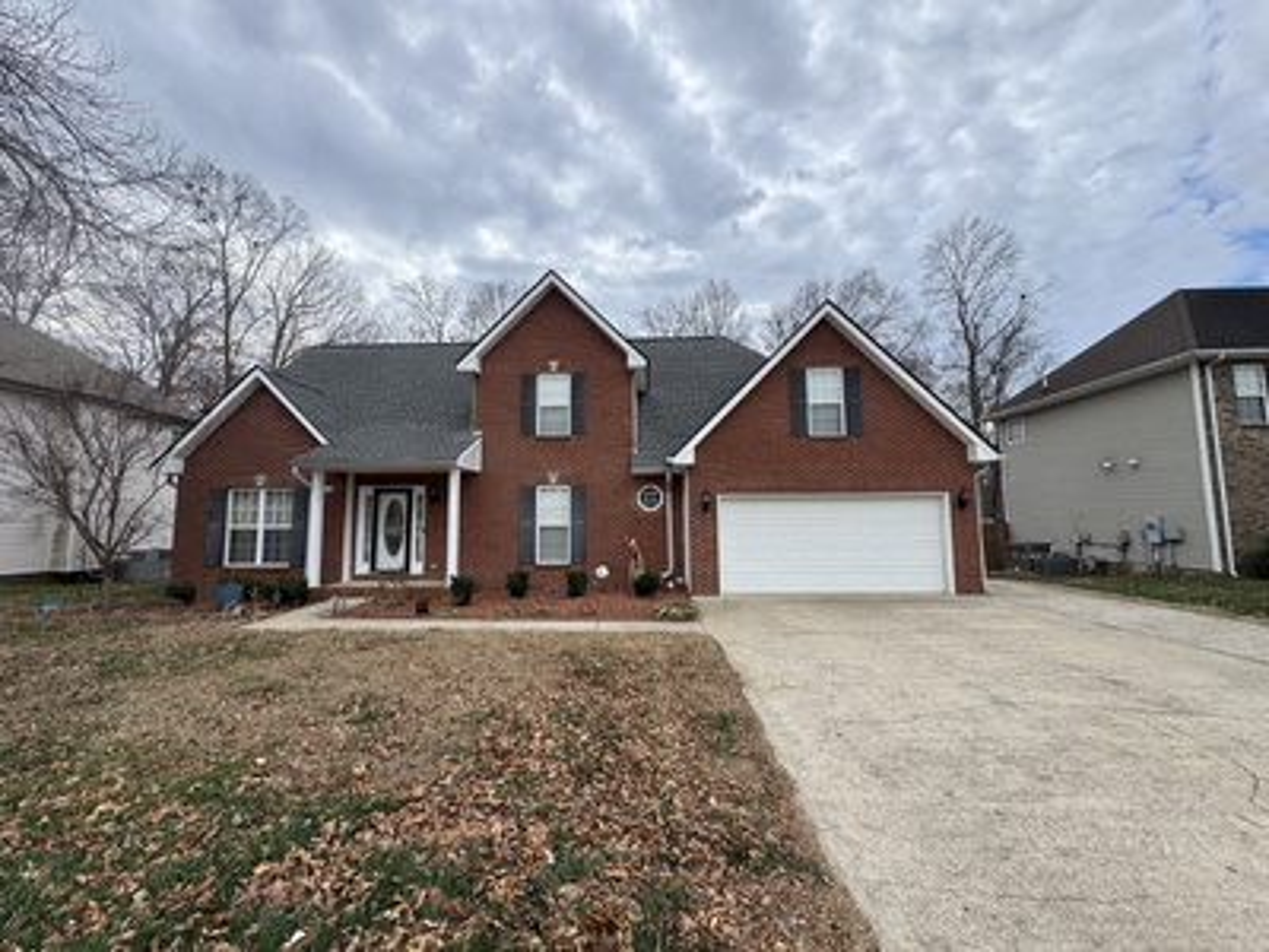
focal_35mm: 14
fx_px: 513
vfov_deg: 85.7
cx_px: 634
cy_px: 476
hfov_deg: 102.1
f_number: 2.2
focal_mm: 2.22
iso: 40
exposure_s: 1/394
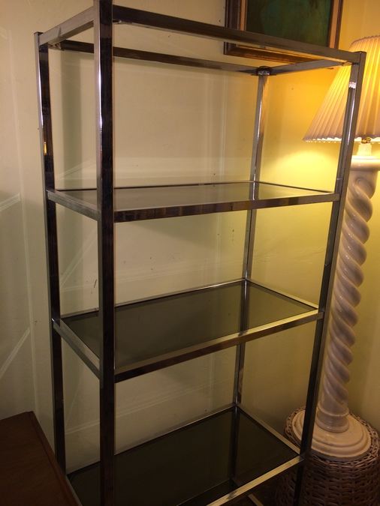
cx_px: 190
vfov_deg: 60.0
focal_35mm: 30
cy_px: 253
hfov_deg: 46.8
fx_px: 439
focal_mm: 4.12
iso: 40
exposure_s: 1/30
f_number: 2.2
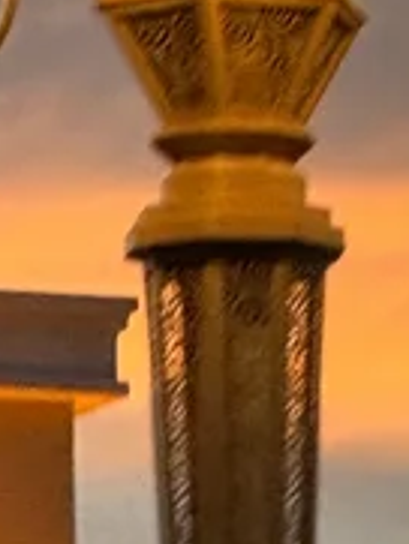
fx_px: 14996
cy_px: 703
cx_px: -21
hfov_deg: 1.6
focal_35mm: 953
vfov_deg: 2.1
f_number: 2.8
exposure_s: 1/100
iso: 80
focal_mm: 15.66
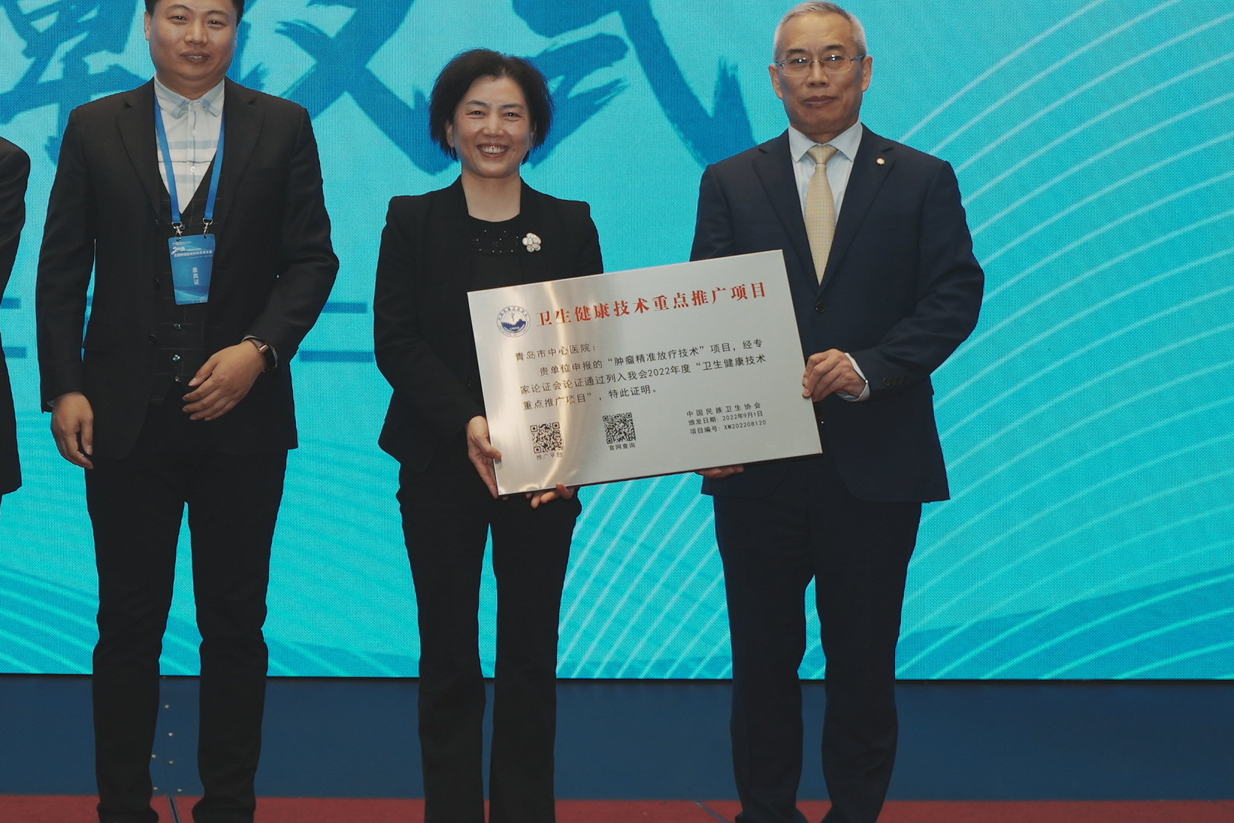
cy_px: 96
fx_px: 2982
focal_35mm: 87
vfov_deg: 15.5
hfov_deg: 22.7
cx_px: 94
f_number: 2.8
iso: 200
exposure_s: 1/200
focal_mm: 31
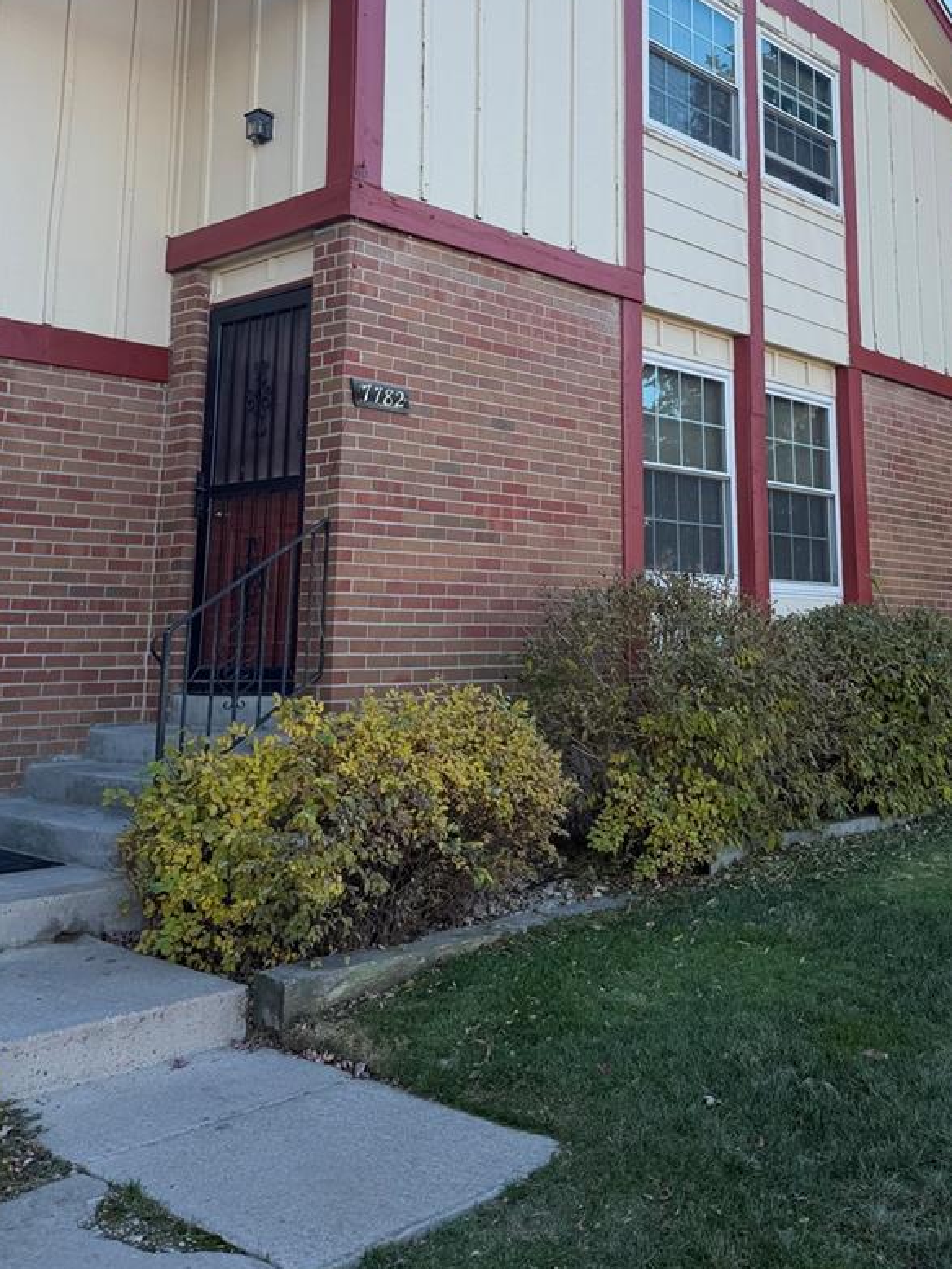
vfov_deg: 48.7
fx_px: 1356
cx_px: 588
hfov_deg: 38.5
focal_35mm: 37
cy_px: 357
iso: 100
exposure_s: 1/1337
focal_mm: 6.76
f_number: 1.78
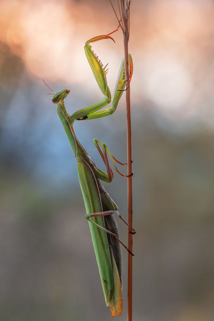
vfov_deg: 13.7
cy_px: 160
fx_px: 1336
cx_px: 107
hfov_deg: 9.2
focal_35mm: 150
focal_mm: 150
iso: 160
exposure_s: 1/5
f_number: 13
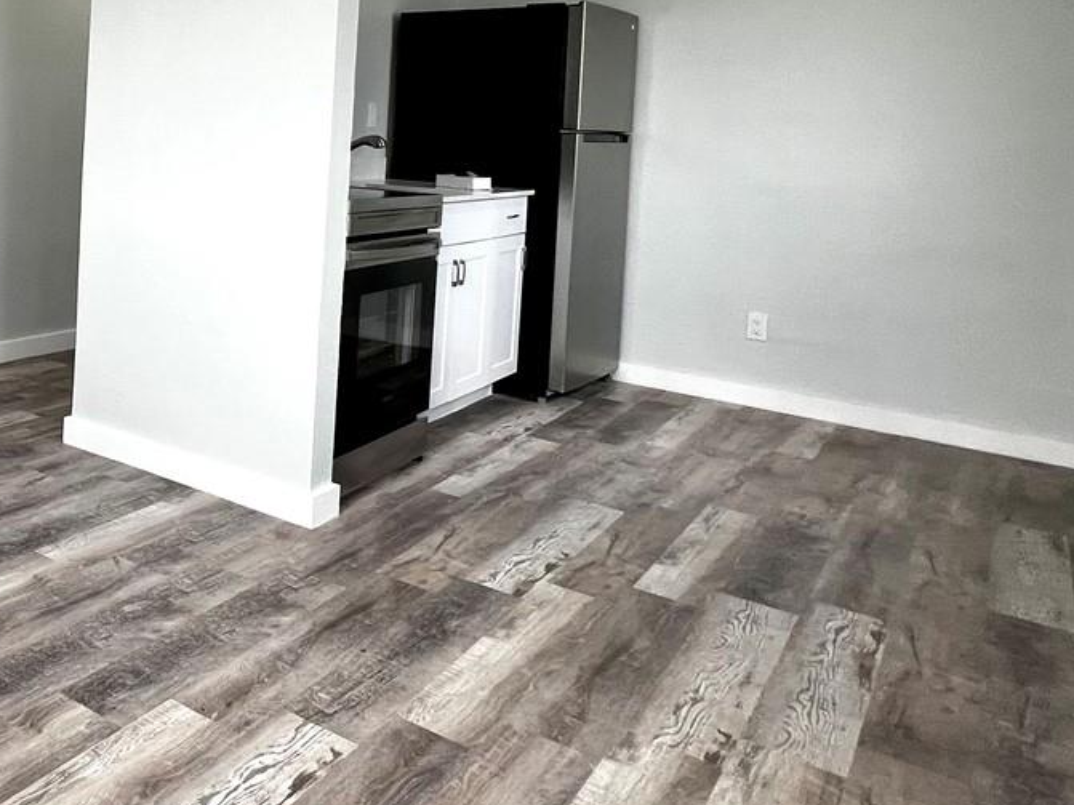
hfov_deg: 45.5
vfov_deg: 43.1
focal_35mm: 31
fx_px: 962
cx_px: -77
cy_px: 149
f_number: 1.8
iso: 64
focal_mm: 1.57
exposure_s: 1/122
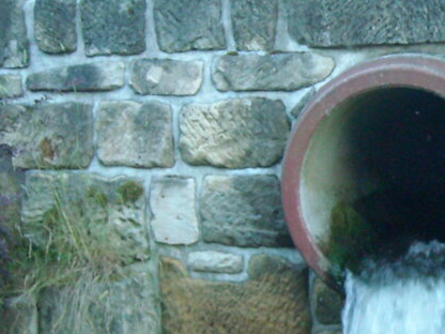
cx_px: 512
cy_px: 323
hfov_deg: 18.6
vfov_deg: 14.4
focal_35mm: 101
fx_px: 1298
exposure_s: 1/44
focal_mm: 5.7
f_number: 2.8
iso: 400
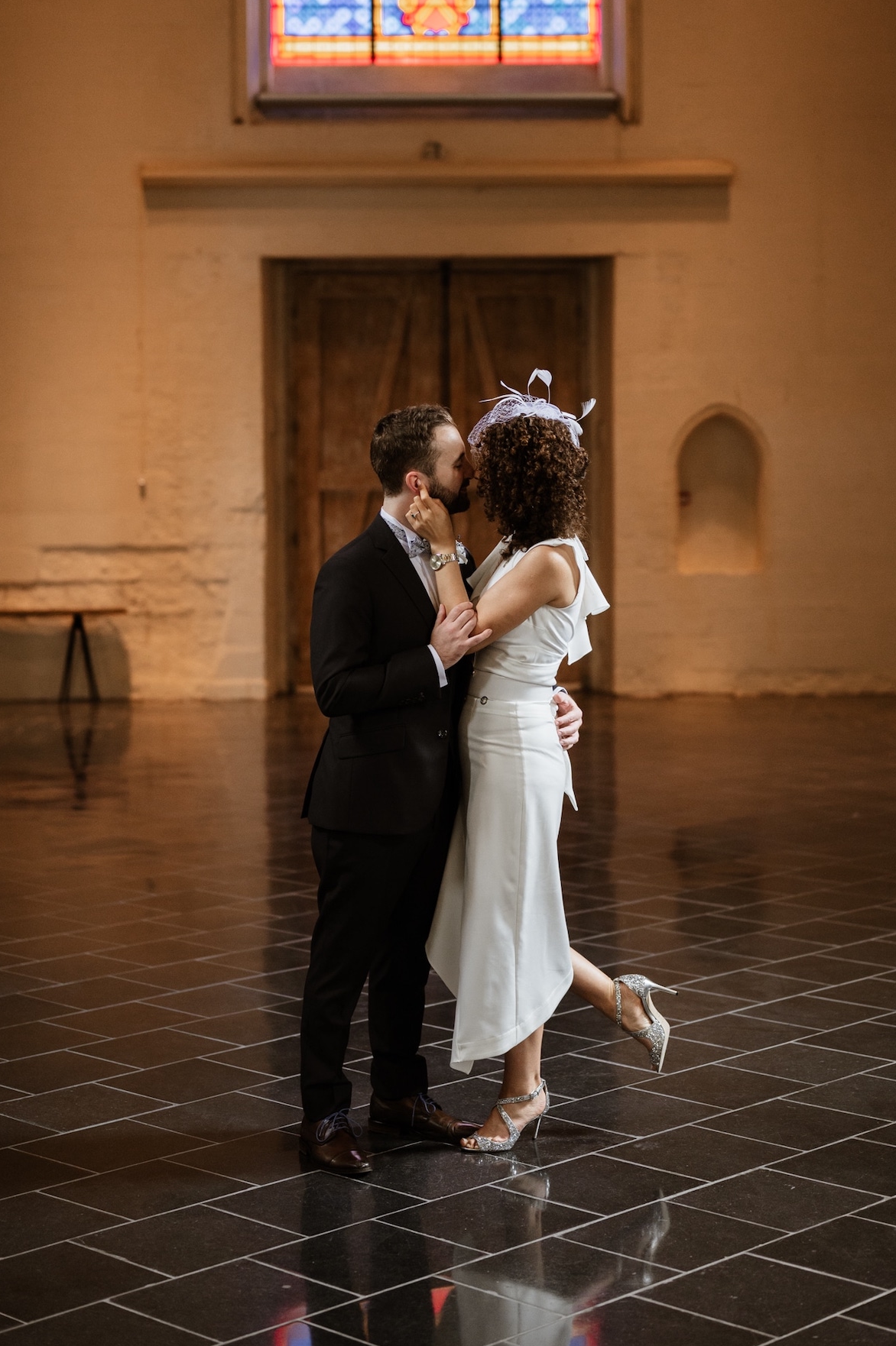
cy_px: 535
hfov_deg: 21.2
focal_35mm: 64
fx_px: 2393
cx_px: 469
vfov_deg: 31.3
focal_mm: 50
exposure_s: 1/320
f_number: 2
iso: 800
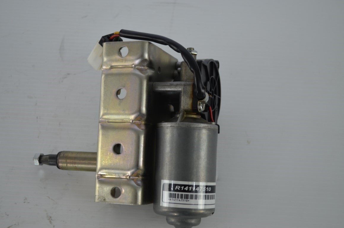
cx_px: 172
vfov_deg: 25.6
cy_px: 114
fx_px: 501
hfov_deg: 37.9
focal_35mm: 52
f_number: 5
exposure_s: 1/60
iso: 500
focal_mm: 35
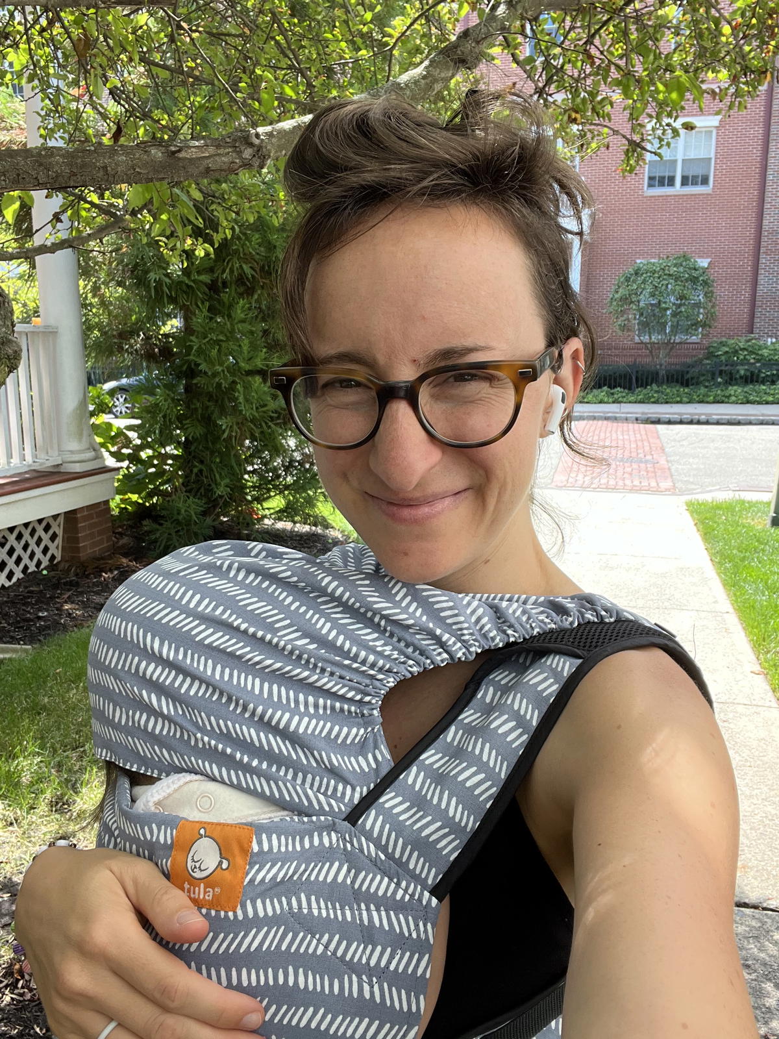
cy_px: 520
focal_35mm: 30
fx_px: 900
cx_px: 390
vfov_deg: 60.0
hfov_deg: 46.8
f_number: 2.2
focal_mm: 2.71
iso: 50
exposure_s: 1/121
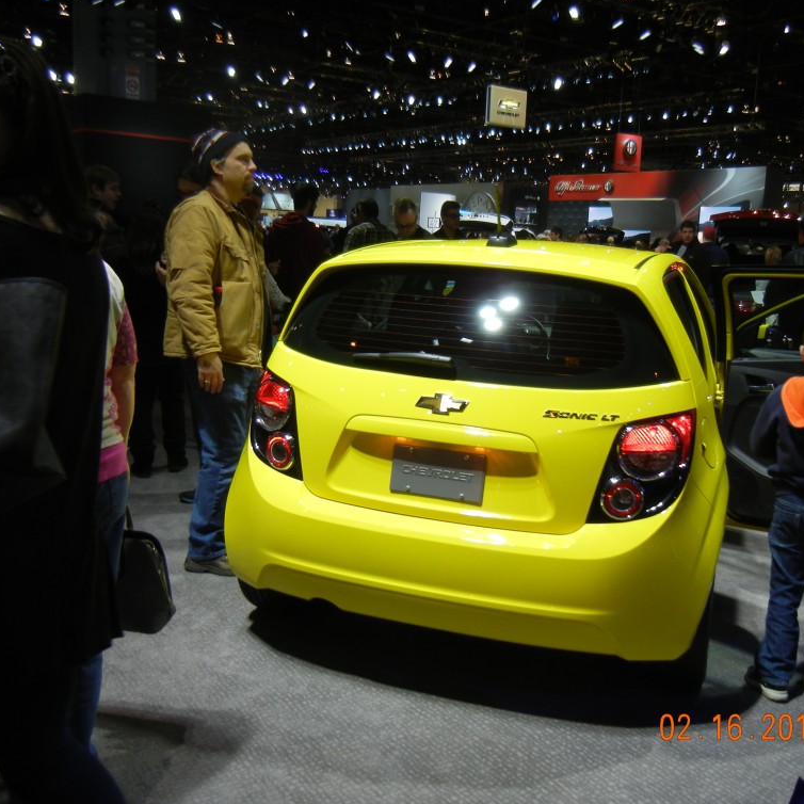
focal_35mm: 36
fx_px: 946
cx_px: 449
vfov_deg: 46.0
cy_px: 403
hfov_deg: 46.0
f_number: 3.5
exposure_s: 1/74.5
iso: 160
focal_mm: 5.4
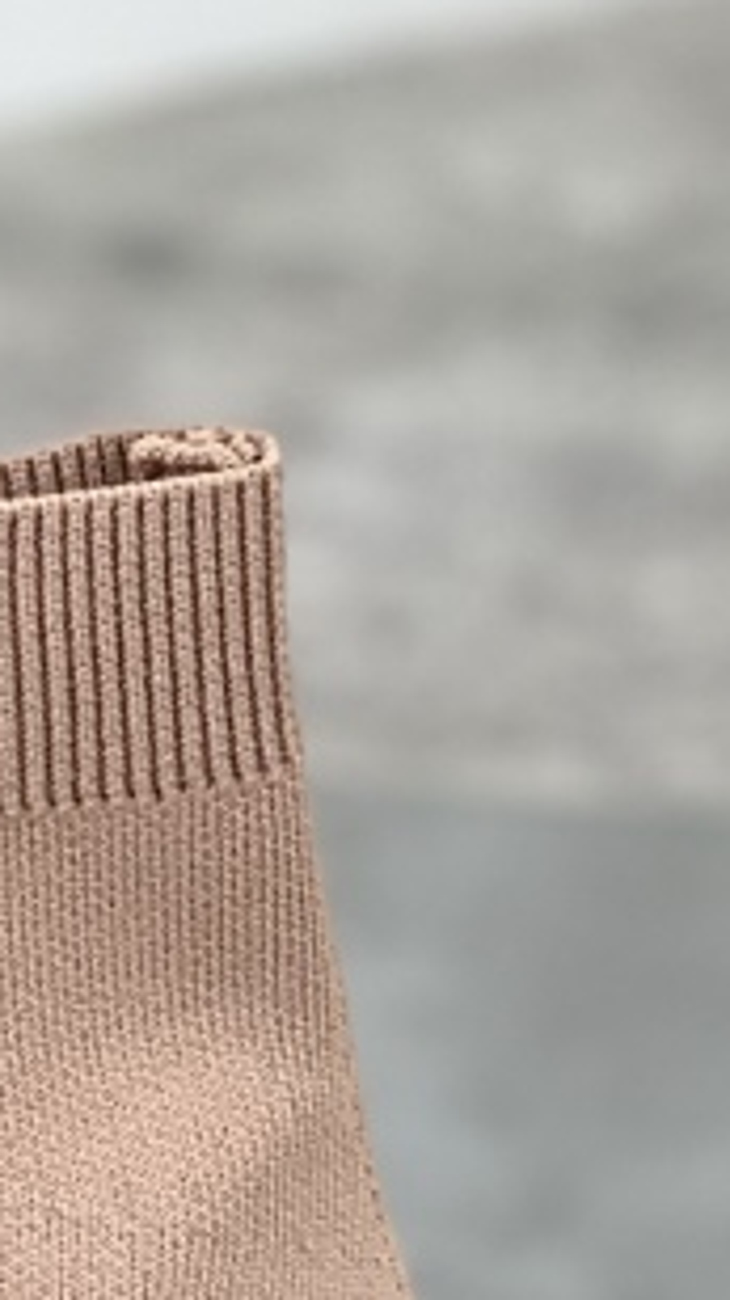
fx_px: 9129
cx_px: -806
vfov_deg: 8.0
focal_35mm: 265
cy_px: 1916
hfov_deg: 4.5
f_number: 2.4
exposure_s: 1/100
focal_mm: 6
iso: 20
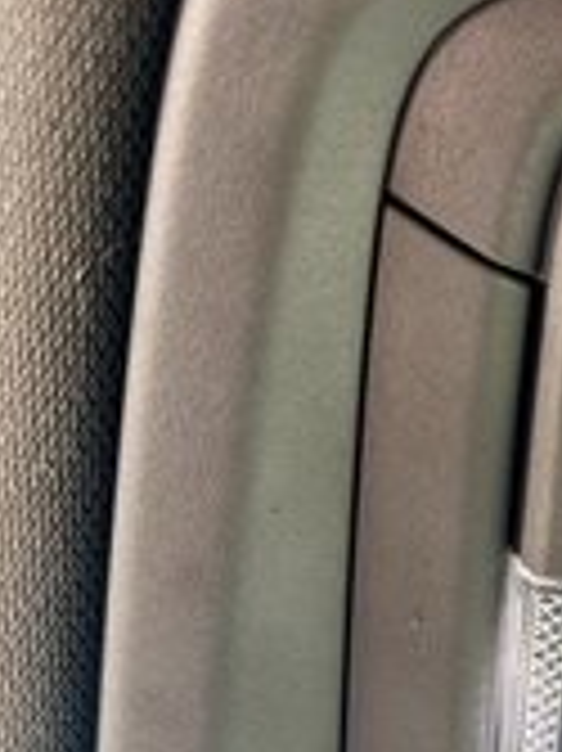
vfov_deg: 19.6
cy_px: 977
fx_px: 1994
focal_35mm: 92
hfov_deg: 14.0
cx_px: 1057
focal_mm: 6.86
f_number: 1.78
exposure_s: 1/185
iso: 80
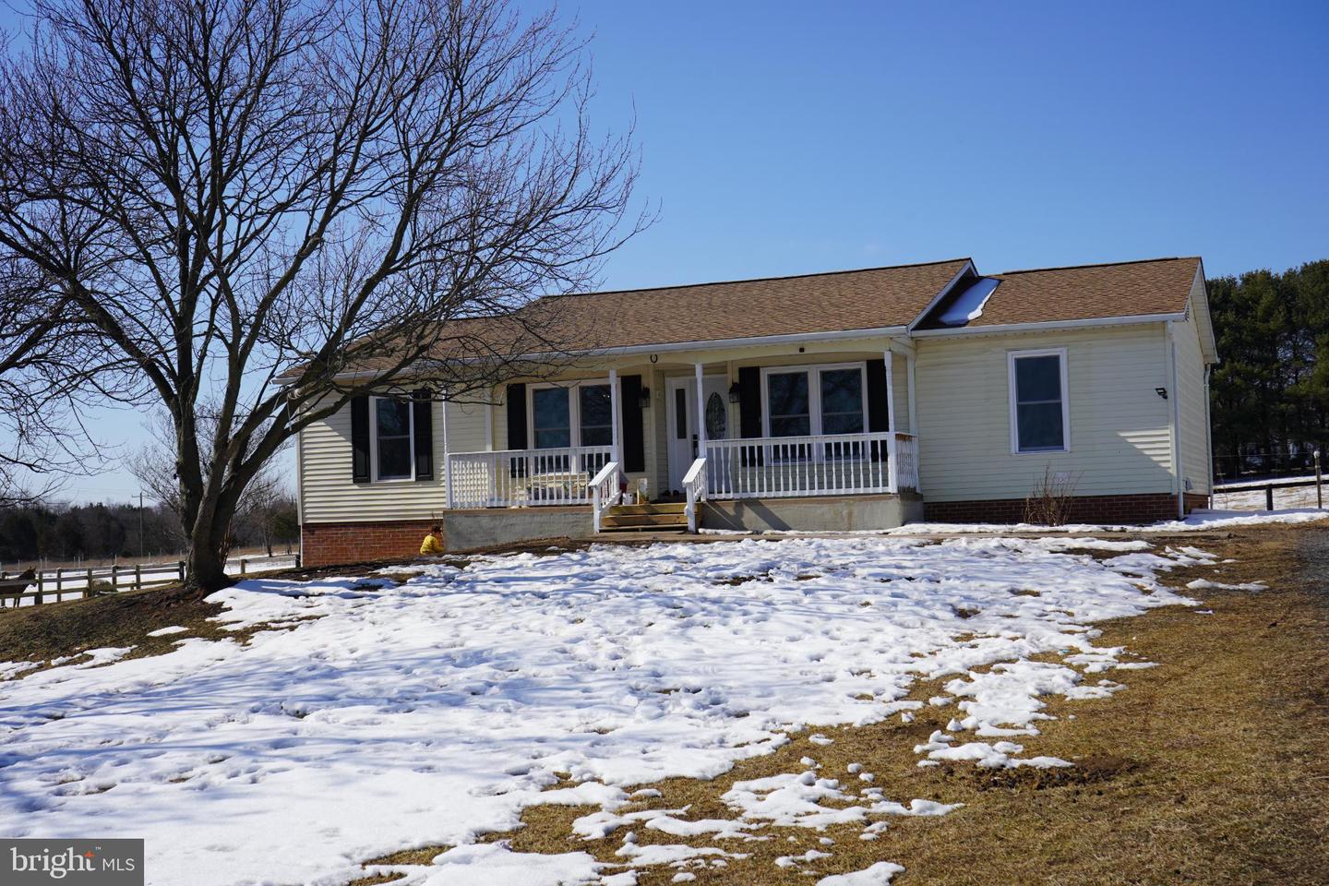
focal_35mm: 44
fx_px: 1624
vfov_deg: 30.5
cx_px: 664
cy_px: 443
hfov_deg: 44.5
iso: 100
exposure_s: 1/250
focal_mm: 44
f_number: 11
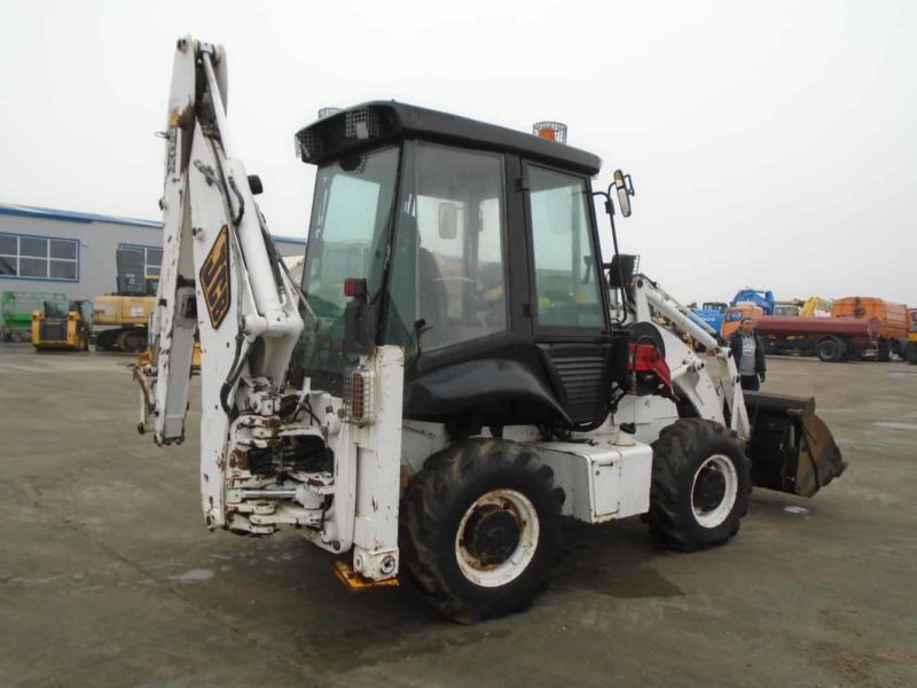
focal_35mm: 26
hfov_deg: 67.3
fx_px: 689
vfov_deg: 53.1
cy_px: 344
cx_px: 458
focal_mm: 4.6
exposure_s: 1/250
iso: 100
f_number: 3.2
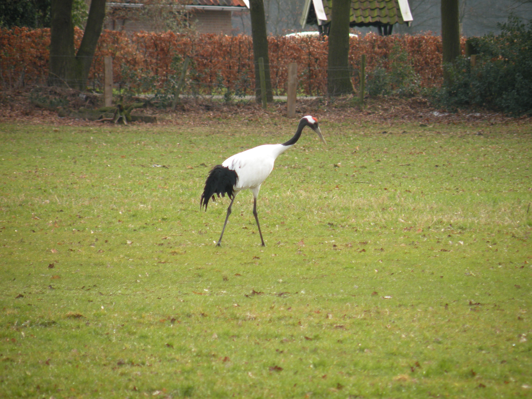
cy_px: 200
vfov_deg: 3.1
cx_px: 266
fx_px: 7469
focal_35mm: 486
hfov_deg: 4.1
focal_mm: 84.2
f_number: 4.5
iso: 64
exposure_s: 1/156
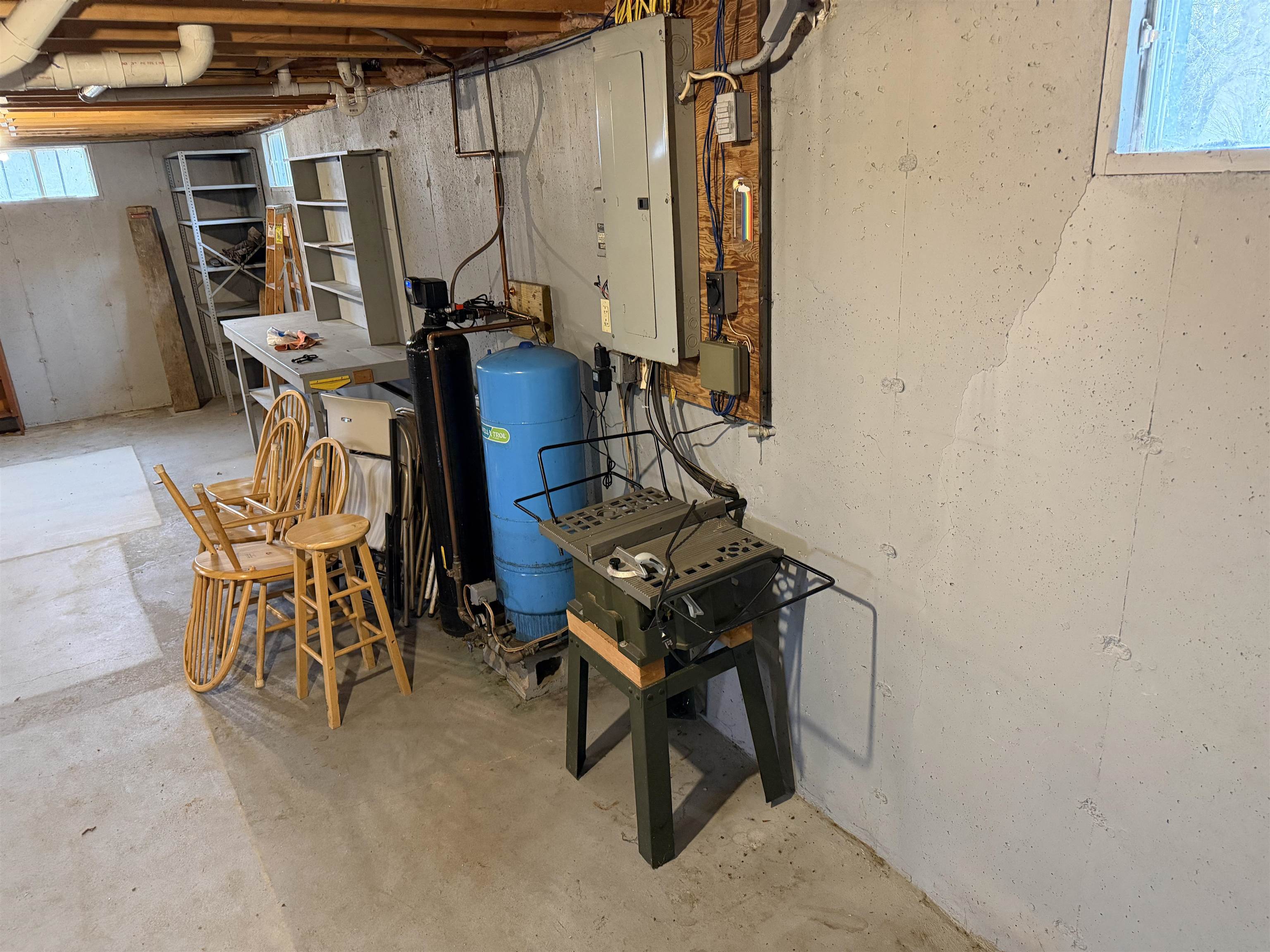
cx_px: 635
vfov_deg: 56.8
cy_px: 476
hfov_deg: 71.6
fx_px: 881
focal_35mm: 24
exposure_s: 1/40
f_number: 1.78
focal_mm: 6.76
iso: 640
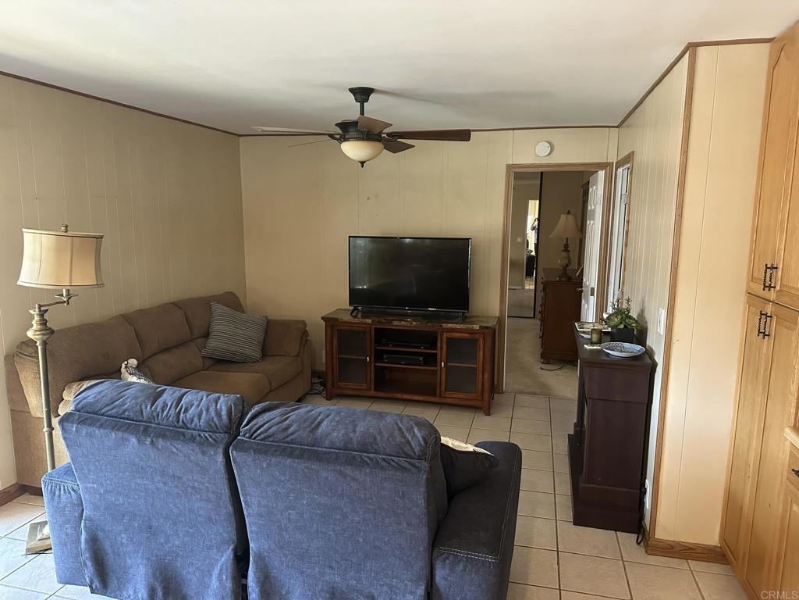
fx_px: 554
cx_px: 400
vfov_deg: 56.8
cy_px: 300
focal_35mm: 24
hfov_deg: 71.6
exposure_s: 1/60
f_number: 1.78
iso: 640
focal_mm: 6.86
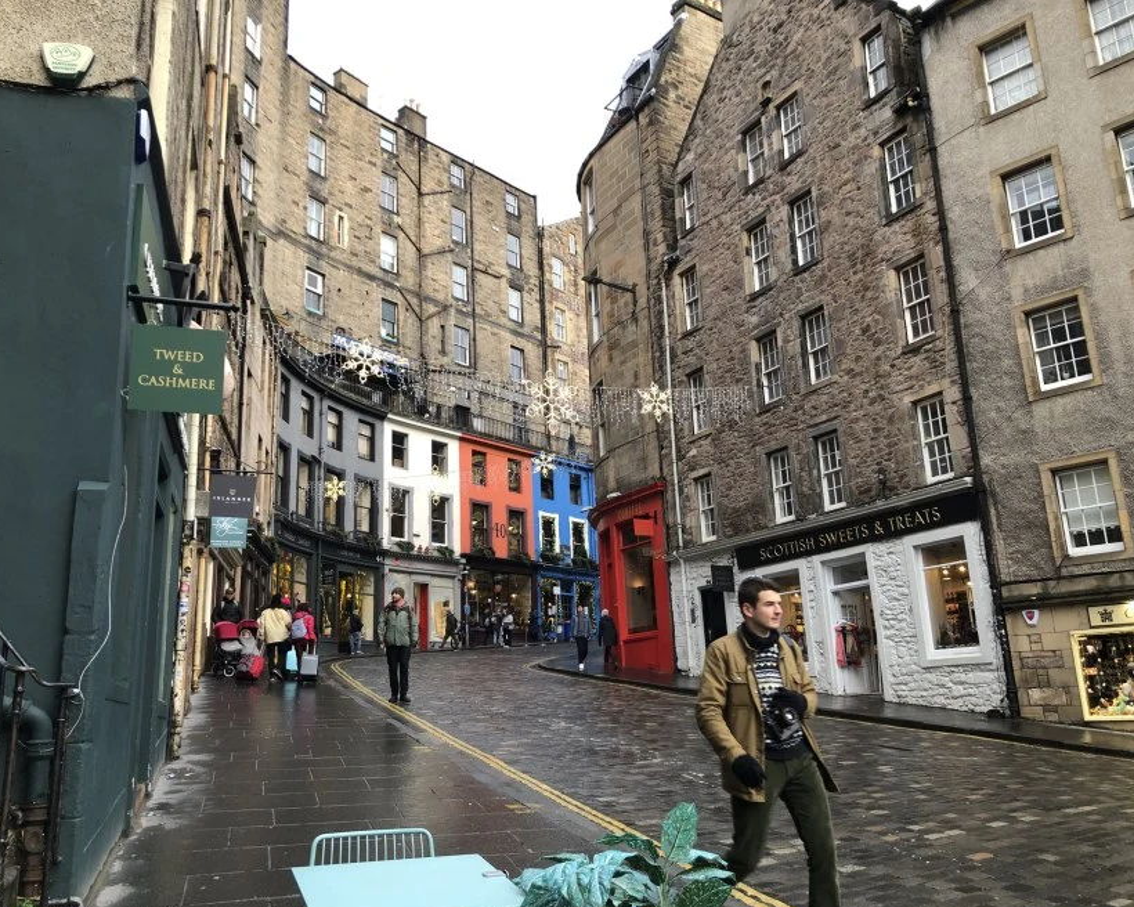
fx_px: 1007
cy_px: 465
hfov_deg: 58.7
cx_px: 539
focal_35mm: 30
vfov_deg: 48.5
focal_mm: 4
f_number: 1.8
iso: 20
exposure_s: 1/50
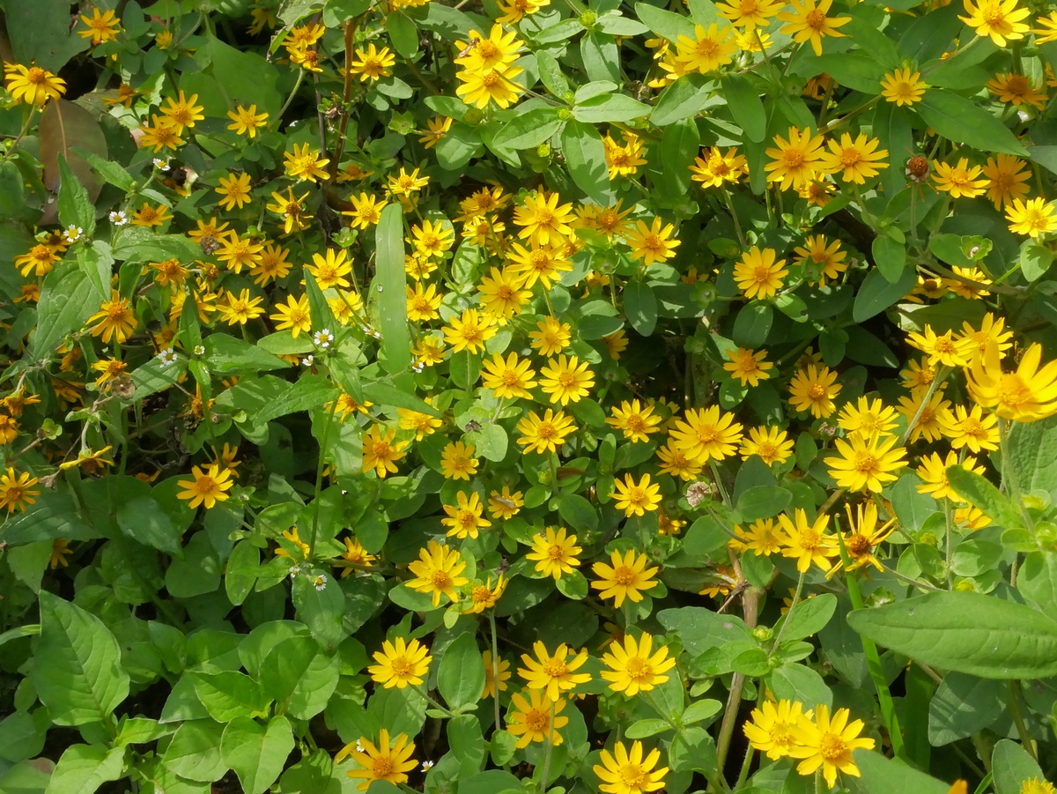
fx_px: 1955
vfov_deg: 22.9
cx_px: 528
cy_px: 397
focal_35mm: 64
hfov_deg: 30.3
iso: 2500
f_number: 22
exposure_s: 1/200
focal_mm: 32
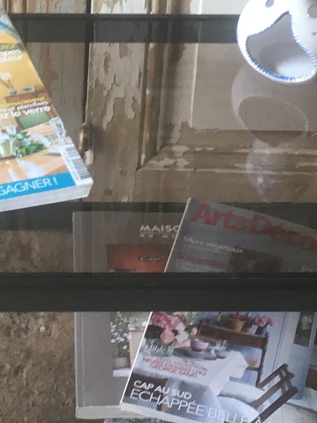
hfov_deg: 13.5
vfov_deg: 17.7
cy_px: 13
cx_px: 83
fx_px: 1331
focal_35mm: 109
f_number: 2.2
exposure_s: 1/33
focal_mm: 4.15
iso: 64
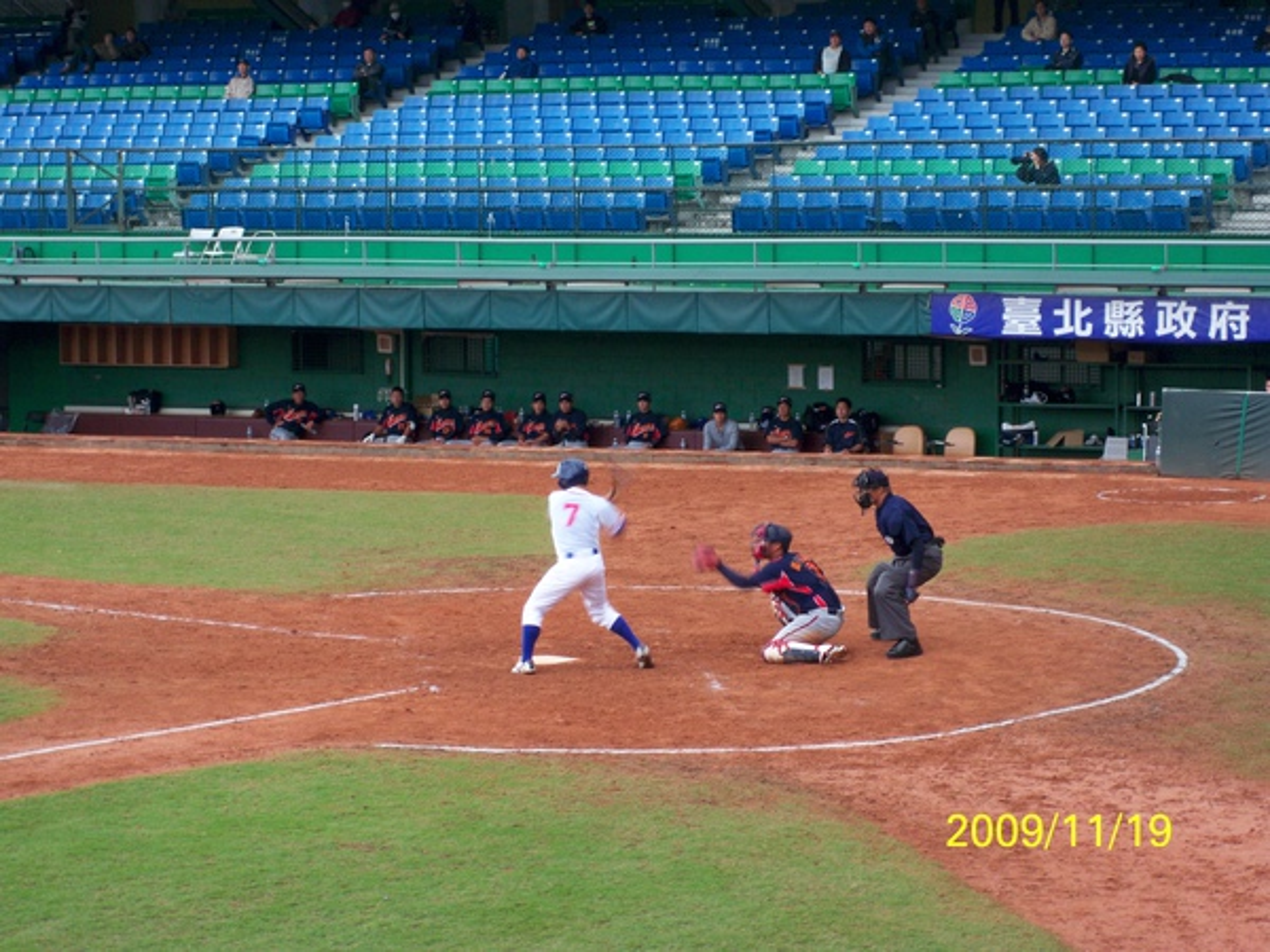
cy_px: 476
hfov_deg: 18.7
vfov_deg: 14.1
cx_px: 635
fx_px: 3852
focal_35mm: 105
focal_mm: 18.8
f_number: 5.7
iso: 125
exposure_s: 1/30
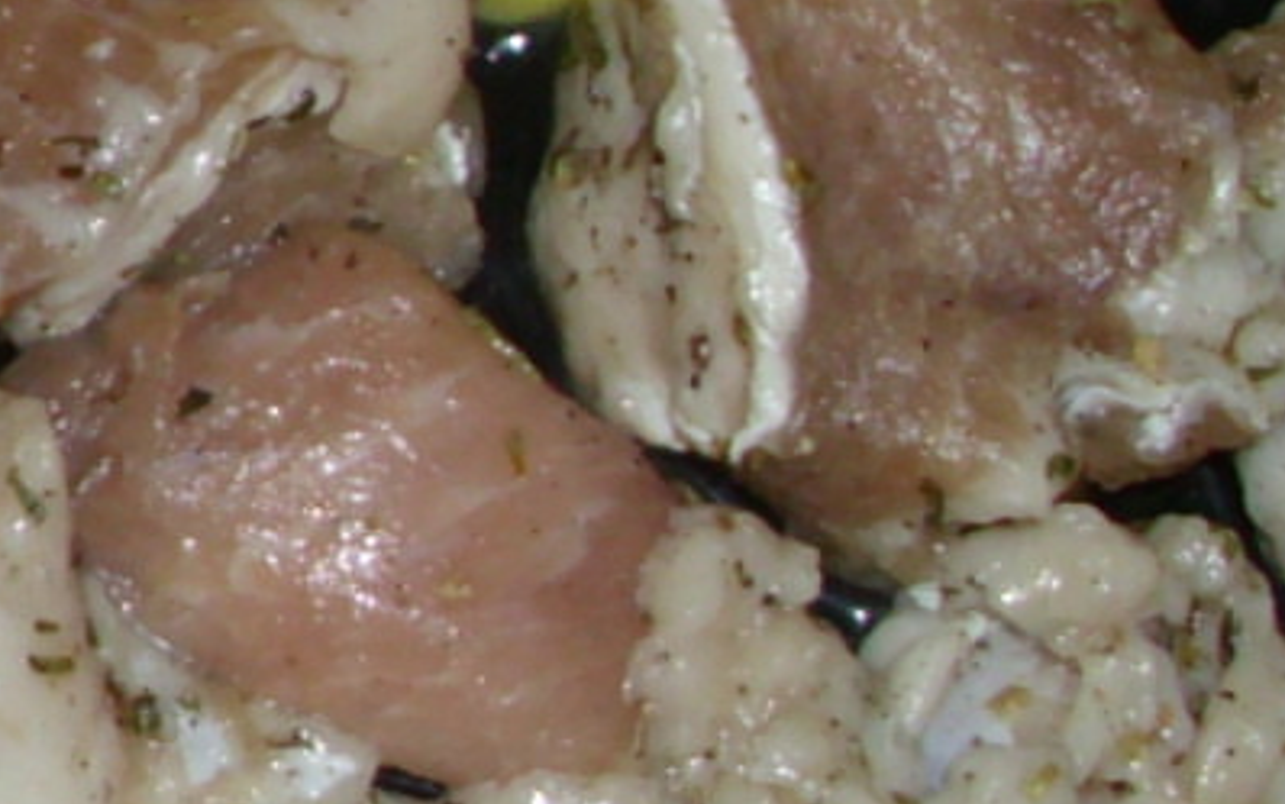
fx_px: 6691
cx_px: -1169
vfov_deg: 6.9
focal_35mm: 191
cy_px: 119
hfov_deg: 10.2
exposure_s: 1/60
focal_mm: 6.2
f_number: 3
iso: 200
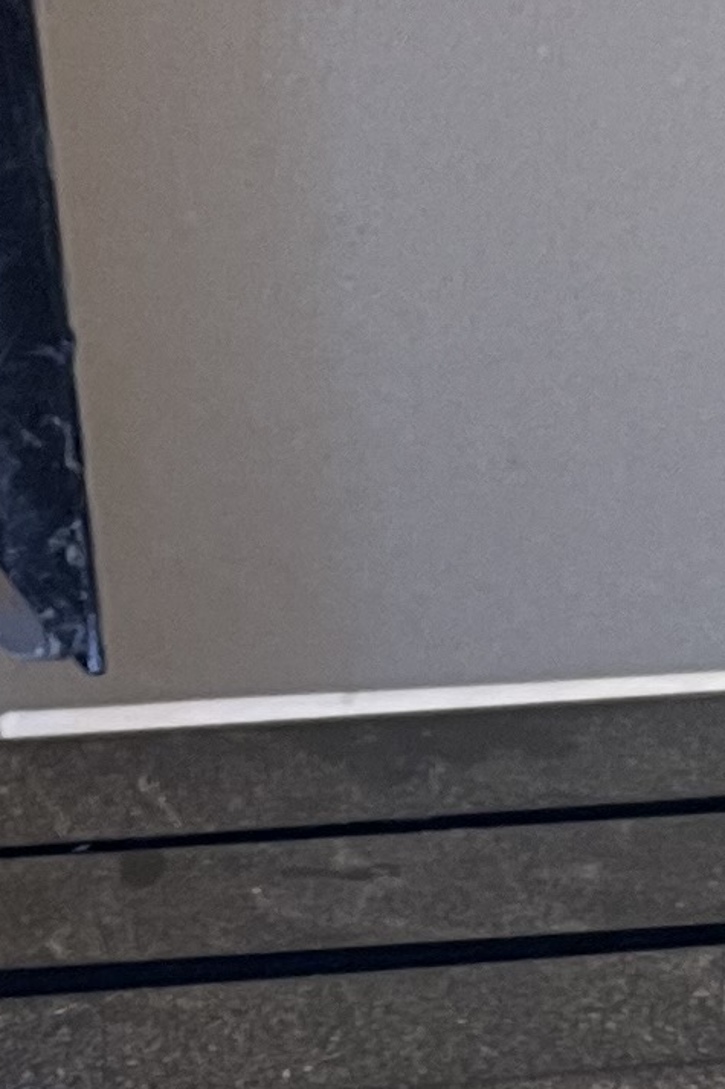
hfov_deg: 9.3
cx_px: 514
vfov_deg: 12.1
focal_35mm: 147
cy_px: 2306
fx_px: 4442
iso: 64
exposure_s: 1/50
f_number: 1.6
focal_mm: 5.1
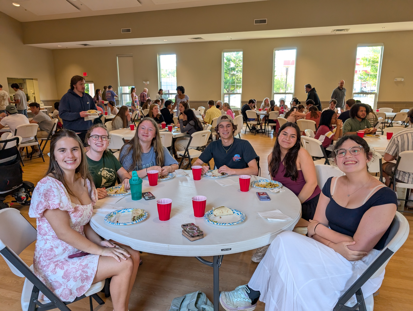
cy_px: 156
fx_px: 287
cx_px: 206
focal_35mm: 24
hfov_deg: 71.5
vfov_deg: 56.9
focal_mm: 6.9
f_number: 1.68
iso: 89
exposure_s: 1/74.2
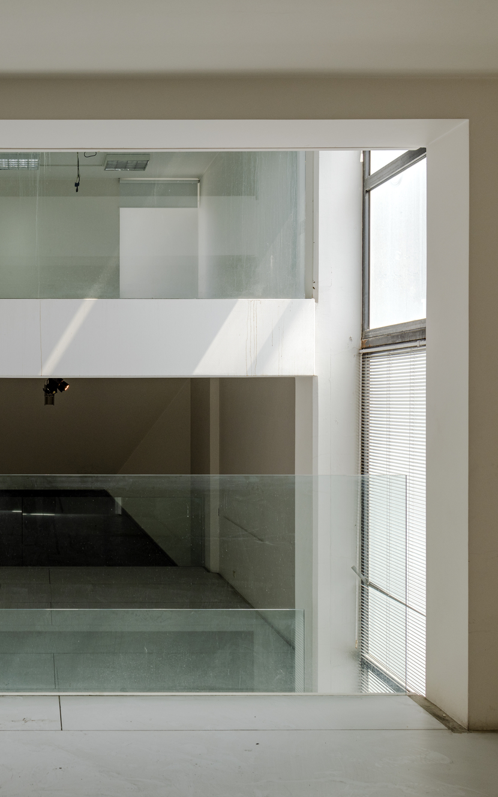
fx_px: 934
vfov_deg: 46.2
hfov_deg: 28.3
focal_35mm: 43
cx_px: 19
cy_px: 397
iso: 200
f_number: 10
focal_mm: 28
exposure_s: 1/40
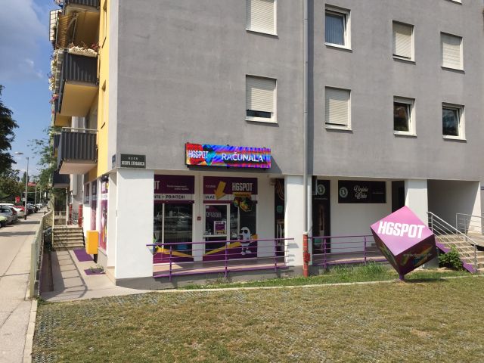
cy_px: 182
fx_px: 405
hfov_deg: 61.7
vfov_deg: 48.2
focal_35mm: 29
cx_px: 242
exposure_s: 1/2326
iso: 32
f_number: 2.2
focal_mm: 4.15
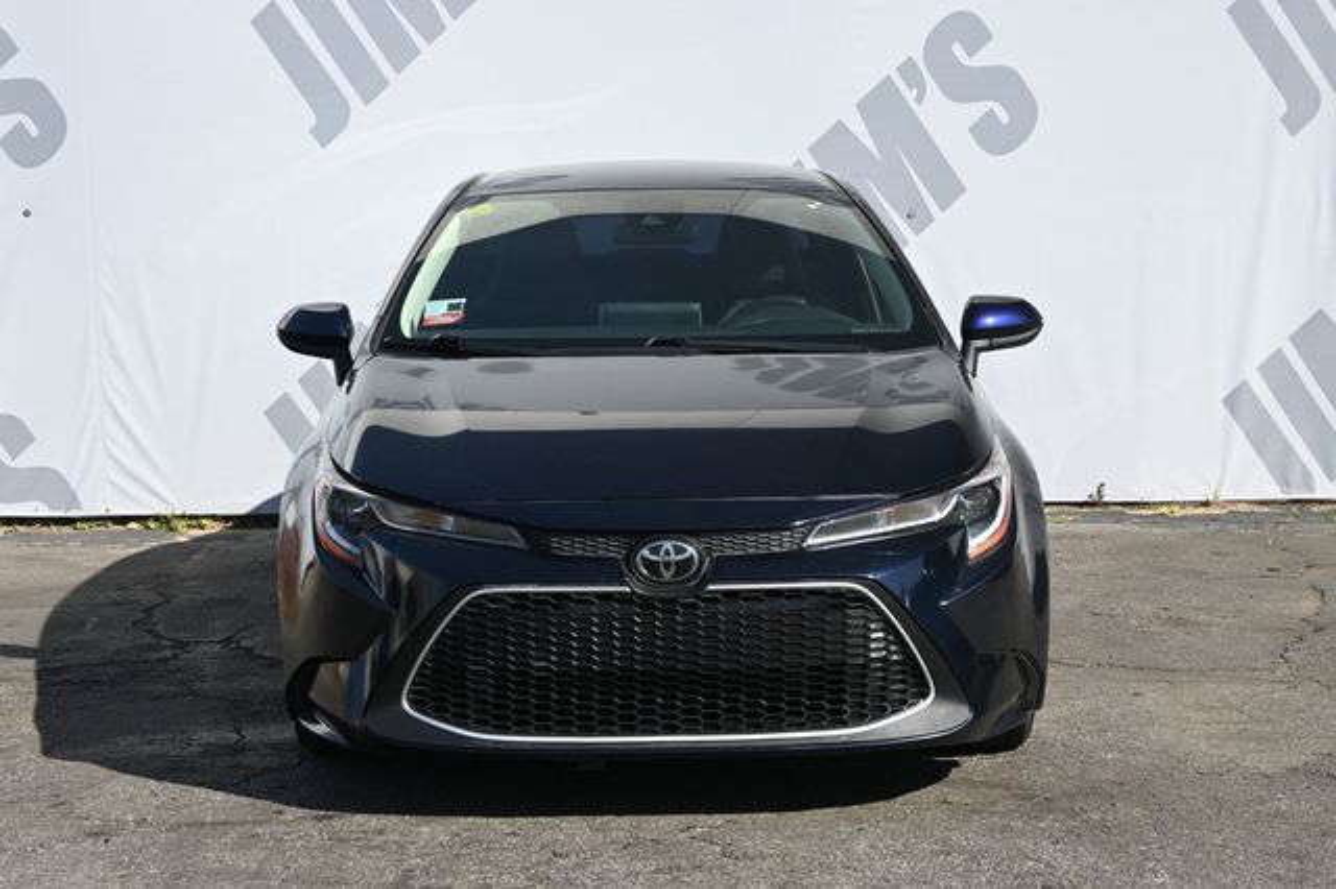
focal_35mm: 63
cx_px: 668
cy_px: 444
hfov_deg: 31.9
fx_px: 2337
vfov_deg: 21.5
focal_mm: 42
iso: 140
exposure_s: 1/250
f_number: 5.6
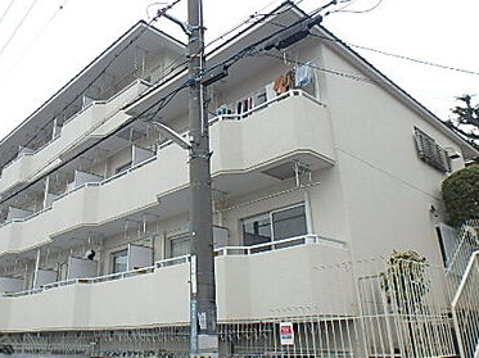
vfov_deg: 45.4
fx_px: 429
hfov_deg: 57.9
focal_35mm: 31
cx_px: 191
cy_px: 177
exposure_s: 1/250
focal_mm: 3.7
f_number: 3.5
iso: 125
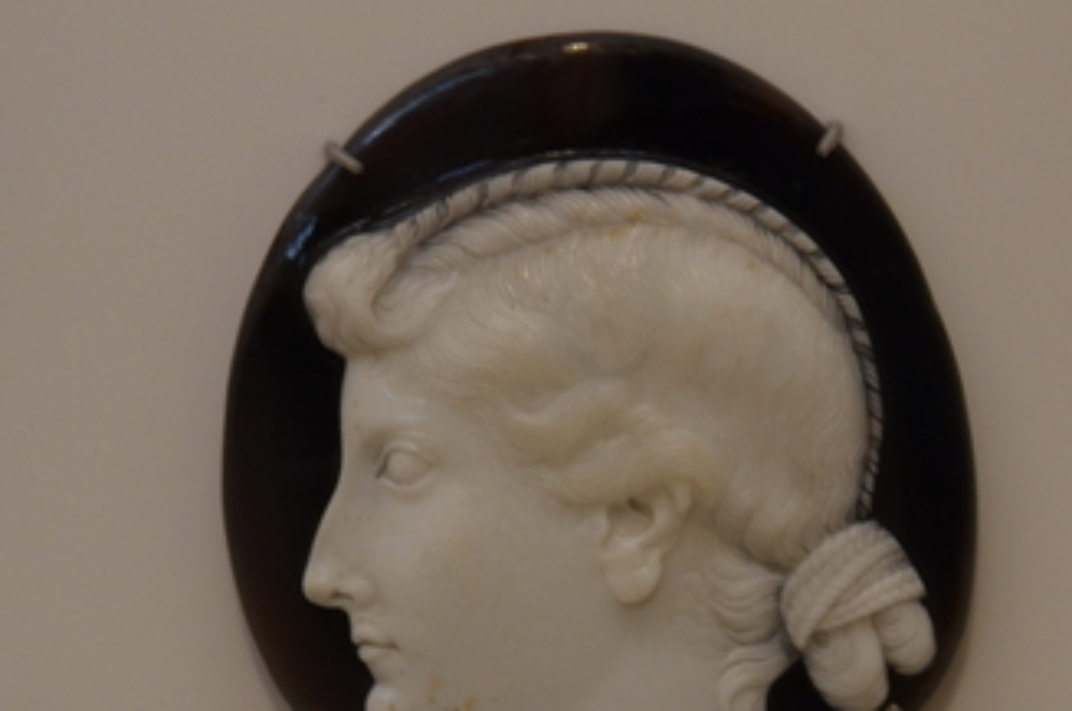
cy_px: 428
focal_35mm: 353
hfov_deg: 5.9
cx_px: 587
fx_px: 10486
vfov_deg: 3.9
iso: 2000
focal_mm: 175
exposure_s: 1/50
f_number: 6
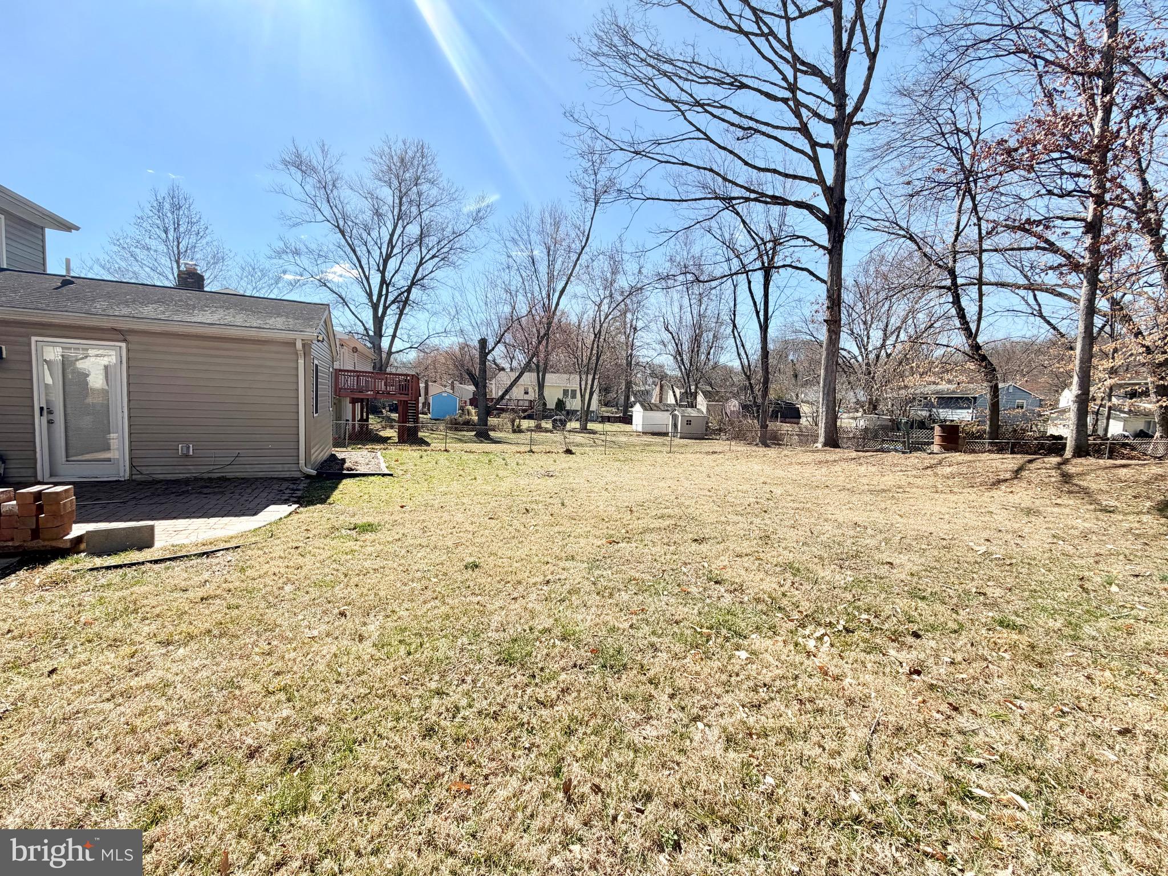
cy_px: 438
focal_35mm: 14
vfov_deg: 85.7
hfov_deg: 102.1
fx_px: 472
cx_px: 584
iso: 25
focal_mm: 2.22
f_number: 2.2
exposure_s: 1/770
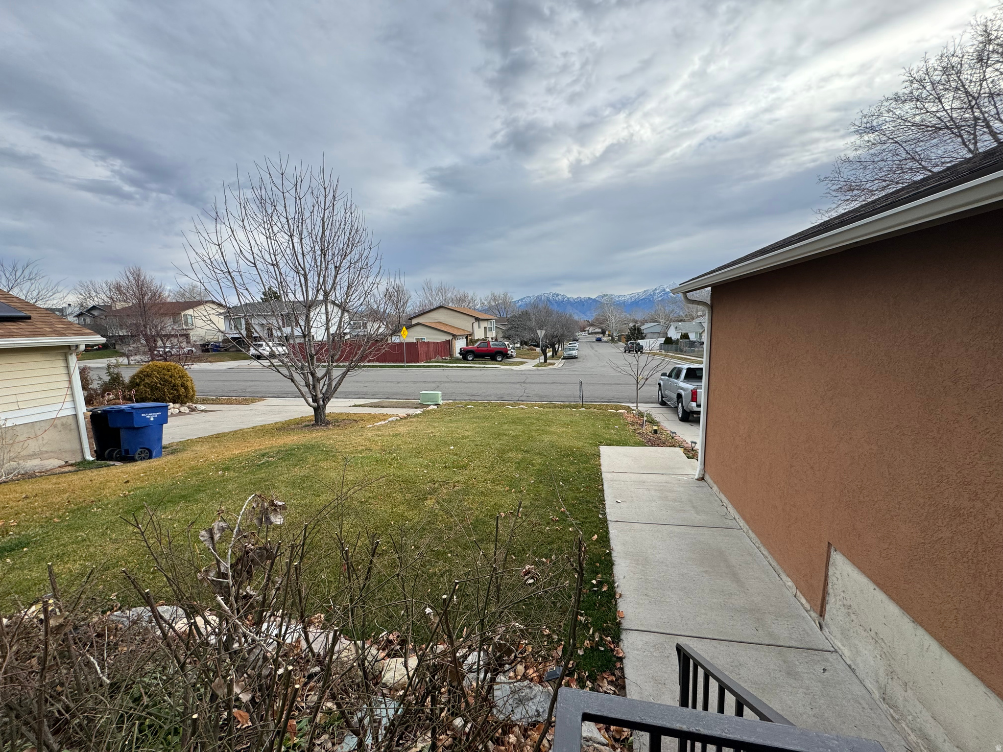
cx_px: 502
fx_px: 406
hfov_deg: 102.1
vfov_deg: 85.7
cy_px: 376
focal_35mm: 14
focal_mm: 2.22
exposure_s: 1/492
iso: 40
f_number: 2.2
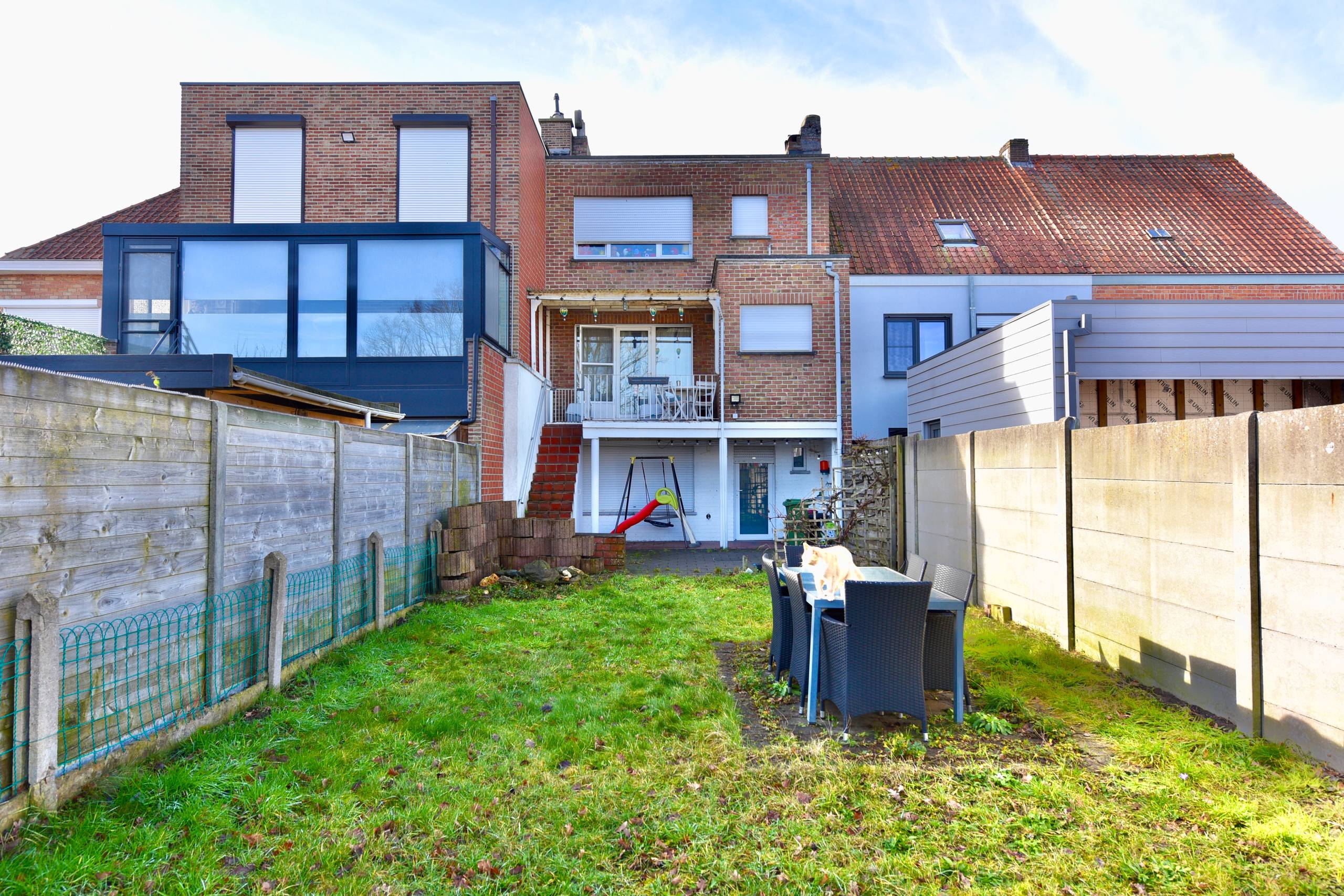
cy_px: 448
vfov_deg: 57.2
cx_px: 672
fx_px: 821
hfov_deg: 78.6
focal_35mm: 22
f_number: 6.3
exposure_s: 1/160
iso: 200
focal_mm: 22
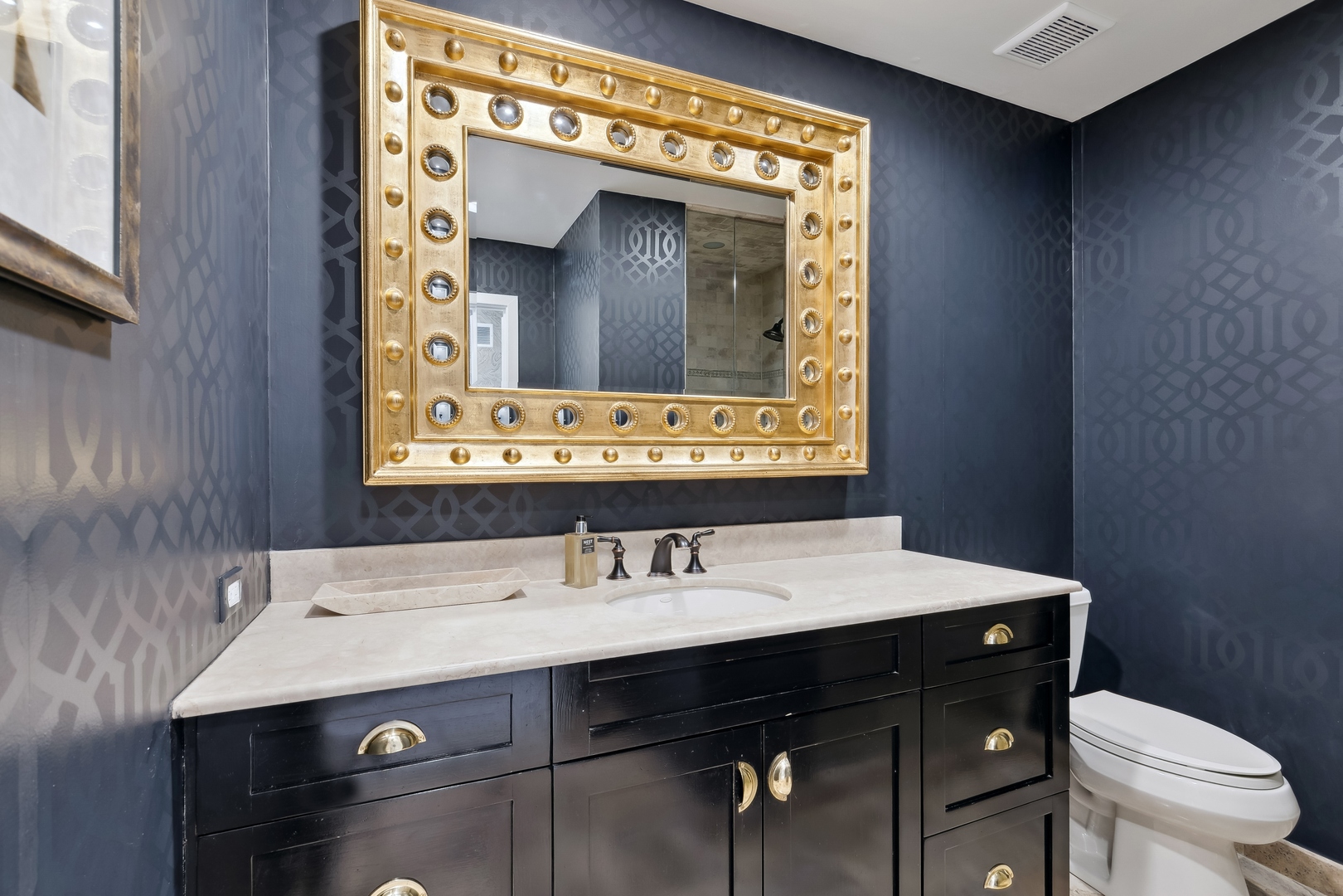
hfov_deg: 100.4
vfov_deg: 77.3
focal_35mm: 15
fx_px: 560
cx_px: 672
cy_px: 448
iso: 200
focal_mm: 10
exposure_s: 1/2
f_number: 9
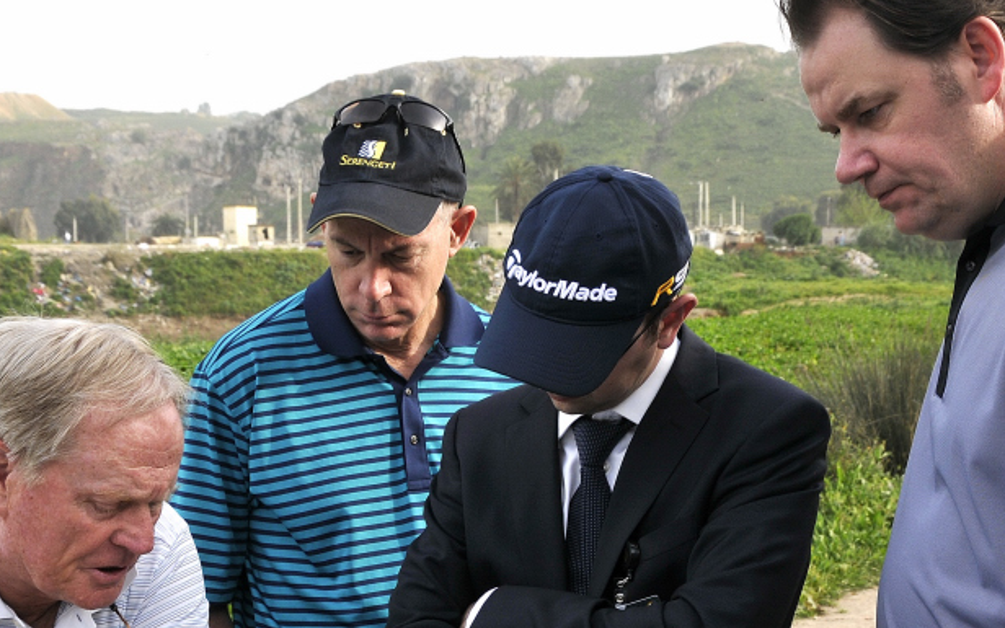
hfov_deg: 31.1
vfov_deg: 19.6
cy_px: 432
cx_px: 501
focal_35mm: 66
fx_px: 1808
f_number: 7.1
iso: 250
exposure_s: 1/200
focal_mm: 26
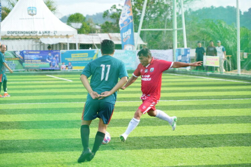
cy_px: 84
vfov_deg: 9.9
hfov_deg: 14.8
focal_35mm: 139
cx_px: 126
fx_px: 969
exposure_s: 1/400
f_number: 6.3
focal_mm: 139
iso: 500
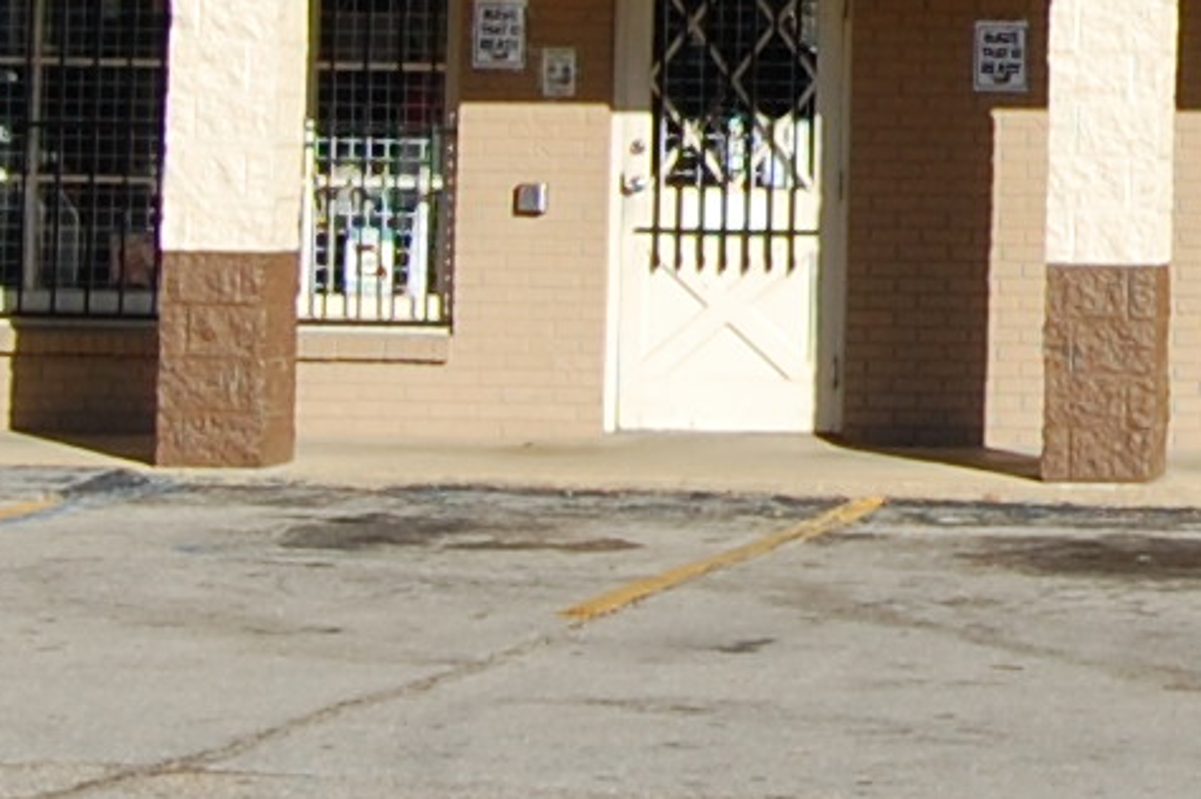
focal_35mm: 171
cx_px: 1823
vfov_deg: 7.8
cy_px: -468
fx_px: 5701
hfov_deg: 11.5
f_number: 9
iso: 200
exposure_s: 1/320
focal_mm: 18
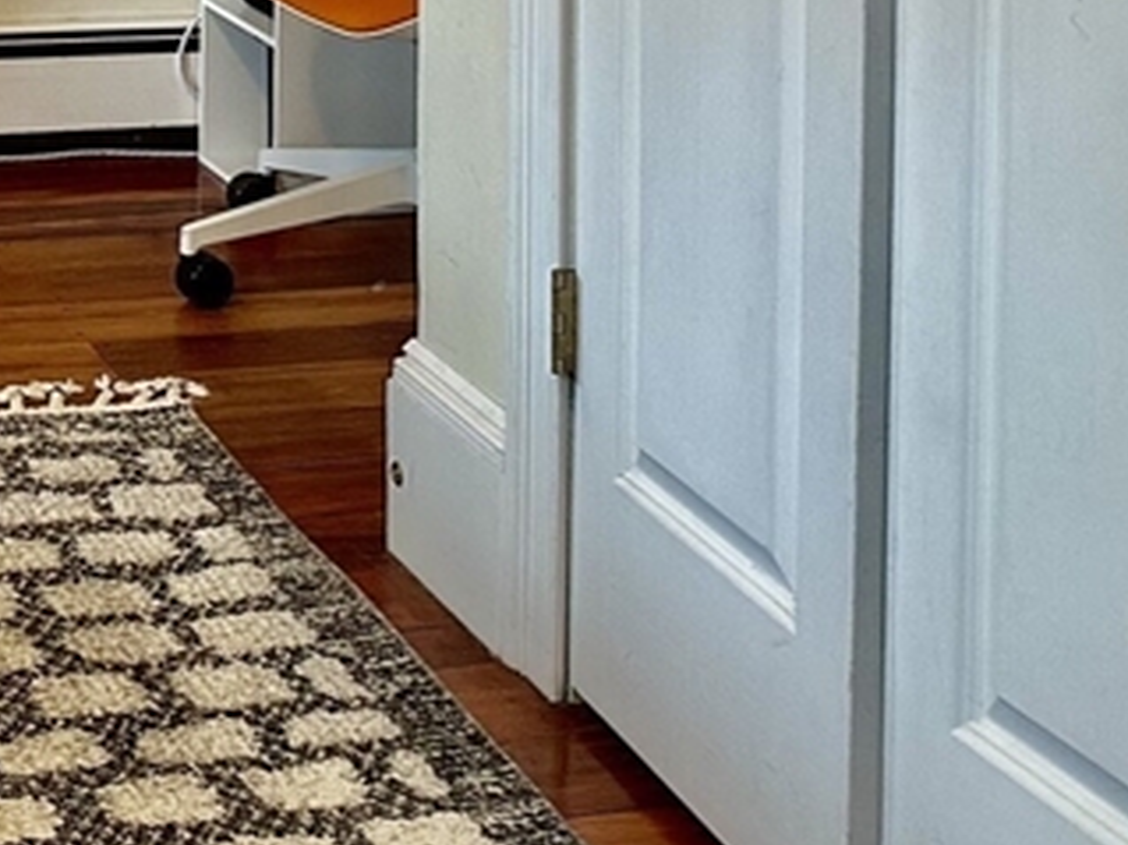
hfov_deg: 23.7
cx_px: -113
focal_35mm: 77
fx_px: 2508
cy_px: -428
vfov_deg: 17.2
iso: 250
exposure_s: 1/60
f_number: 1.78
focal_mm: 6.86
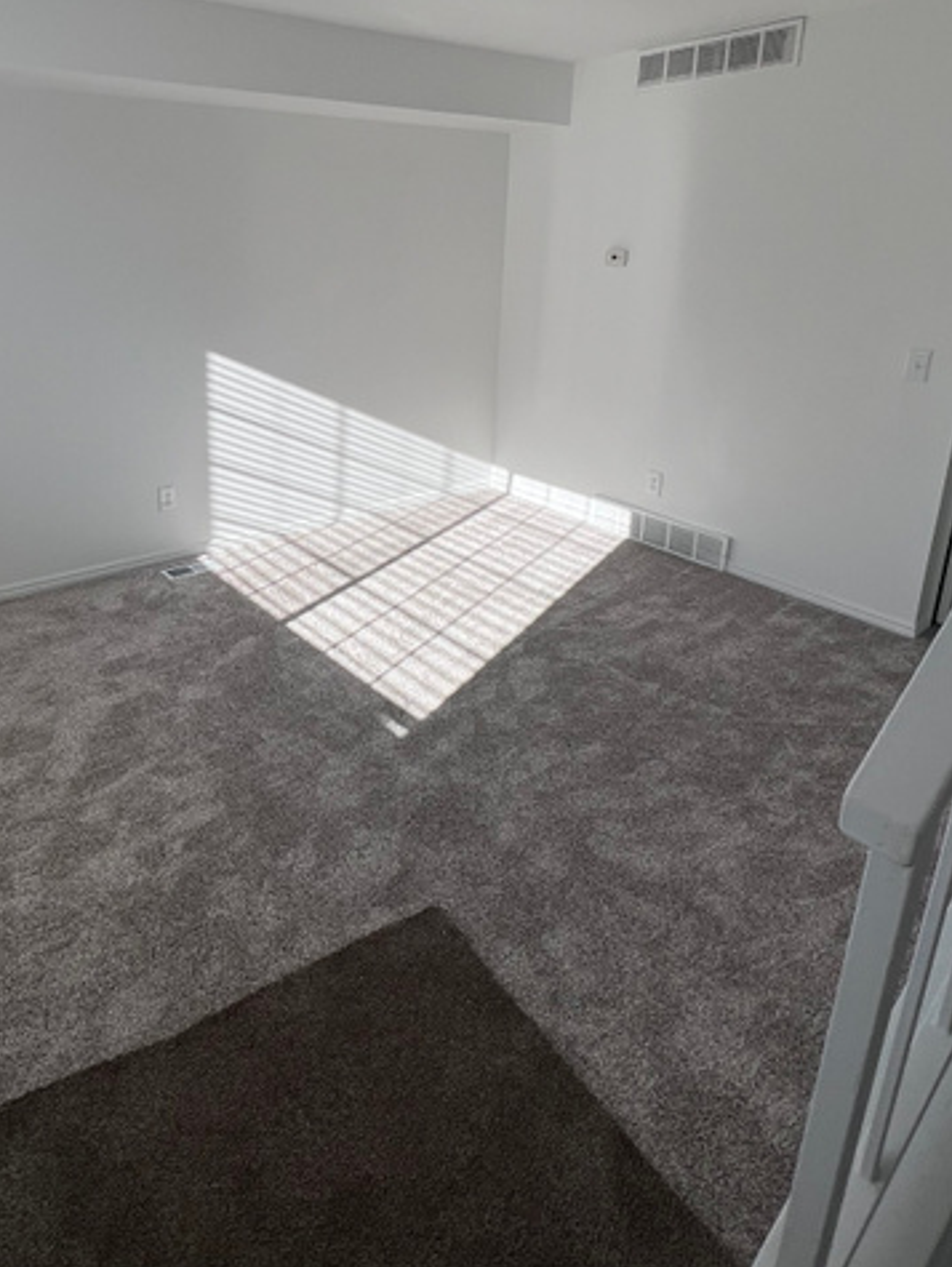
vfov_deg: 77.2
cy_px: 459
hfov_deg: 62.3
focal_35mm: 21
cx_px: 333
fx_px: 769
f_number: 1.8
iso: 32
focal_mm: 1.57
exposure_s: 1/630
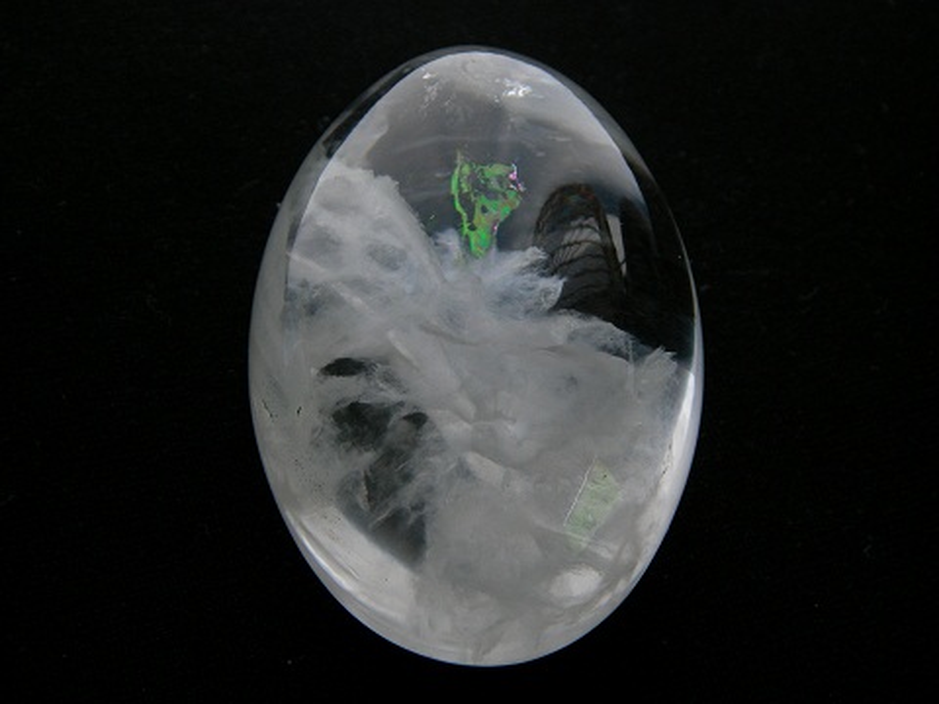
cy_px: 352
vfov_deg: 26.6
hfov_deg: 34.9
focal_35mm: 55
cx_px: 470
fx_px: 1492
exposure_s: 1/9.6
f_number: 3.6
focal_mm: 9.2
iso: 100
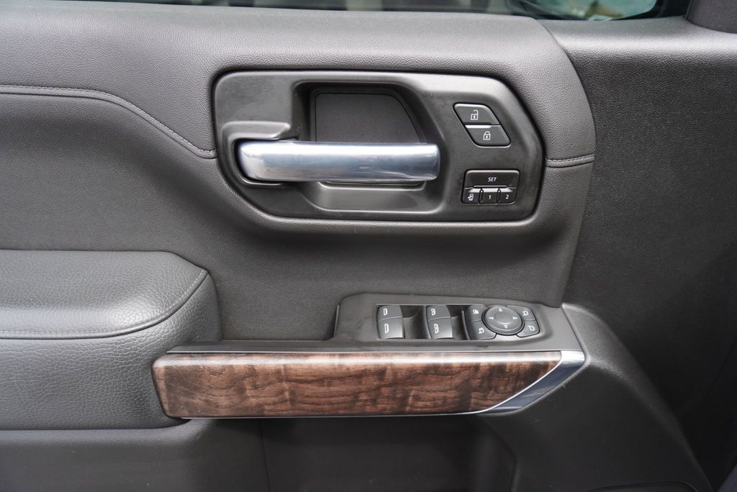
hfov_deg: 73.7
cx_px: 368
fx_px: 492
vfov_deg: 53.2
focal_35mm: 24
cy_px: 246
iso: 160
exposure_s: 1/160
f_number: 5
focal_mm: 16
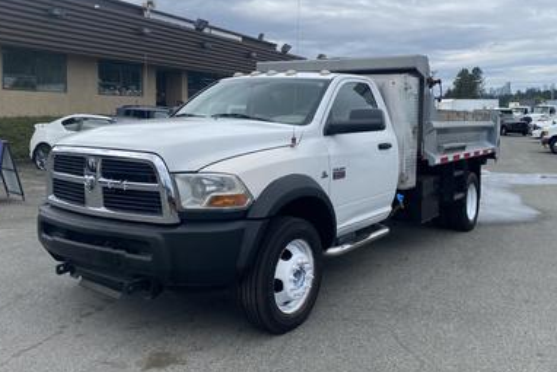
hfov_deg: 55.7
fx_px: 526
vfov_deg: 38.8
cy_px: 153
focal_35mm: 34
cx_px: 305
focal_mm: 4.25
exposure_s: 1/3125
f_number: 1.8
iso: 32
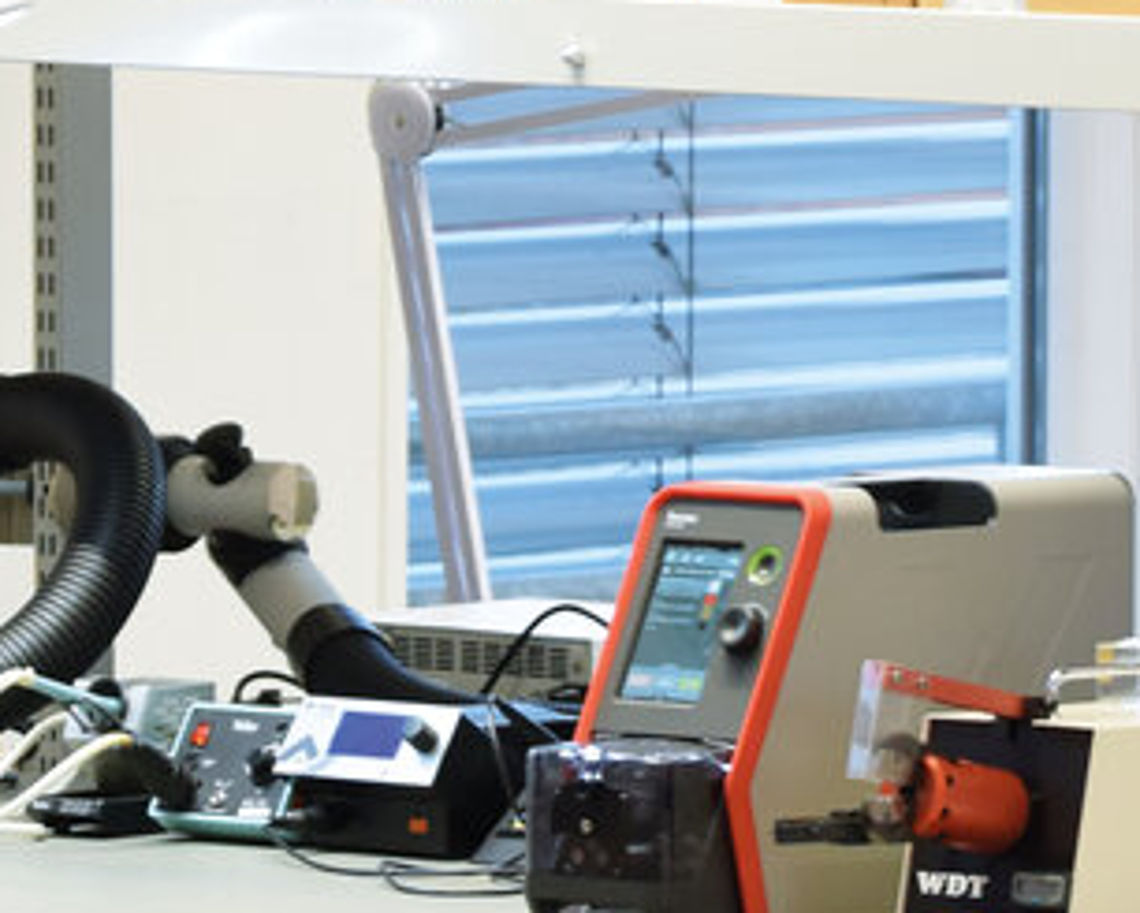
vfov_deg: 3.3
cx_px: 495
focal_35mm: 463
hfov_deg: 4.2
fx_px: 15626
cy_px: 242
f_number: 4.8
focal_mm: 70
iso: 400
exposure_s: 1/60
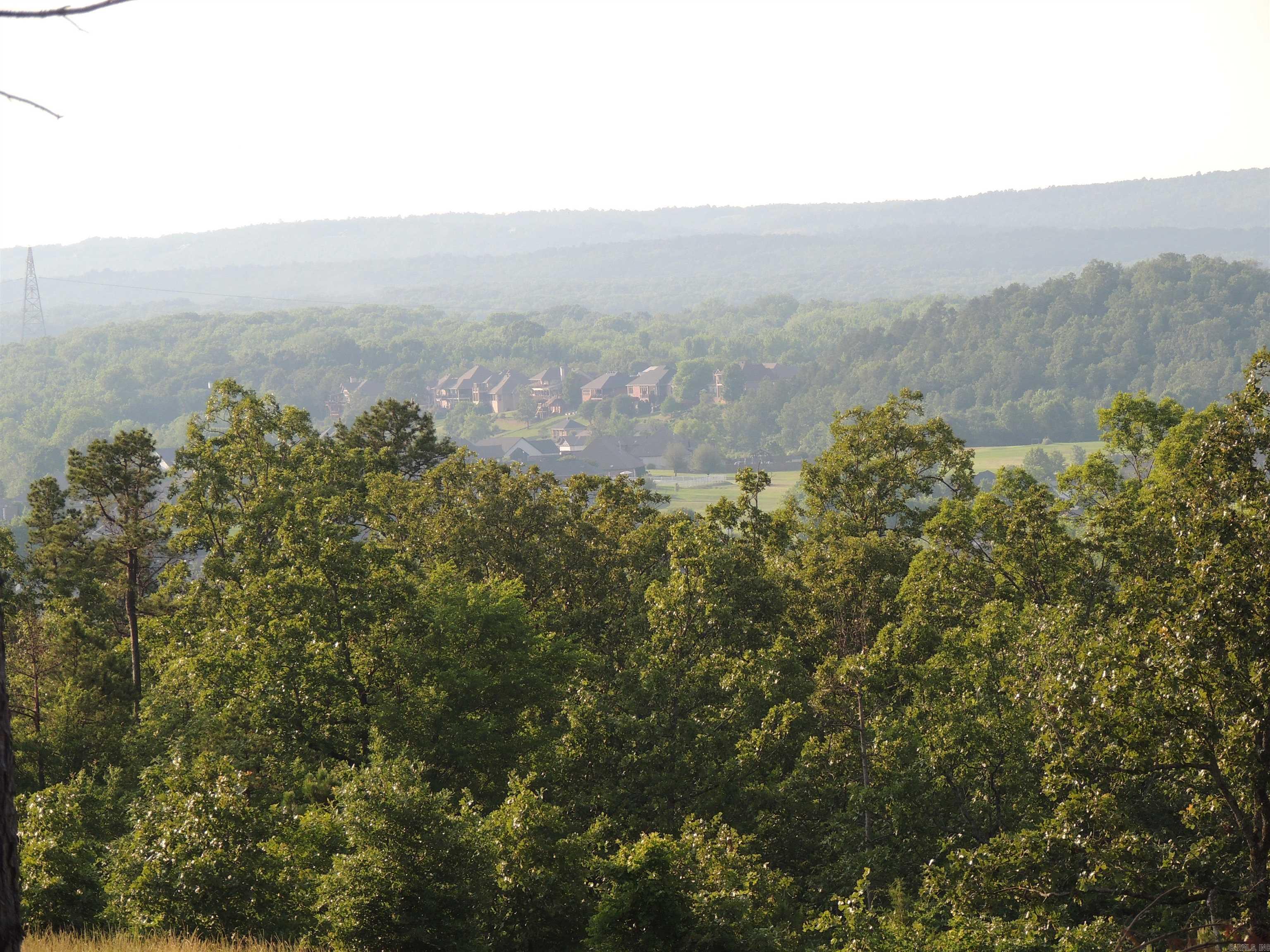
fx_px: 10089
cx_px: 635
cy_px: 476
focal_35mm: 275
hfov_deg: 7.2
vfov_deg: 5.4
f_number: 4.7
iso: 100
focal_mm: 49
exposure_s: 1/250
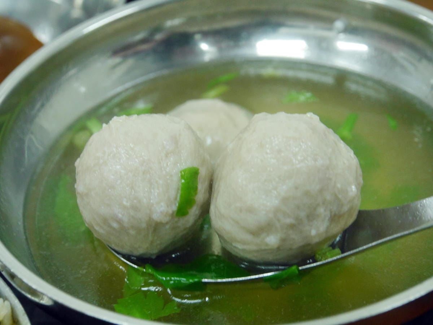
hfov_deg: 22.7
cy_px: 162
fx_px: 1076
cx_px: 216
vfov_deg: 17.2
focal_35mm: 86
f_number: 6
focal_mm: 43
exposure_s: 1/80
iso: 1600
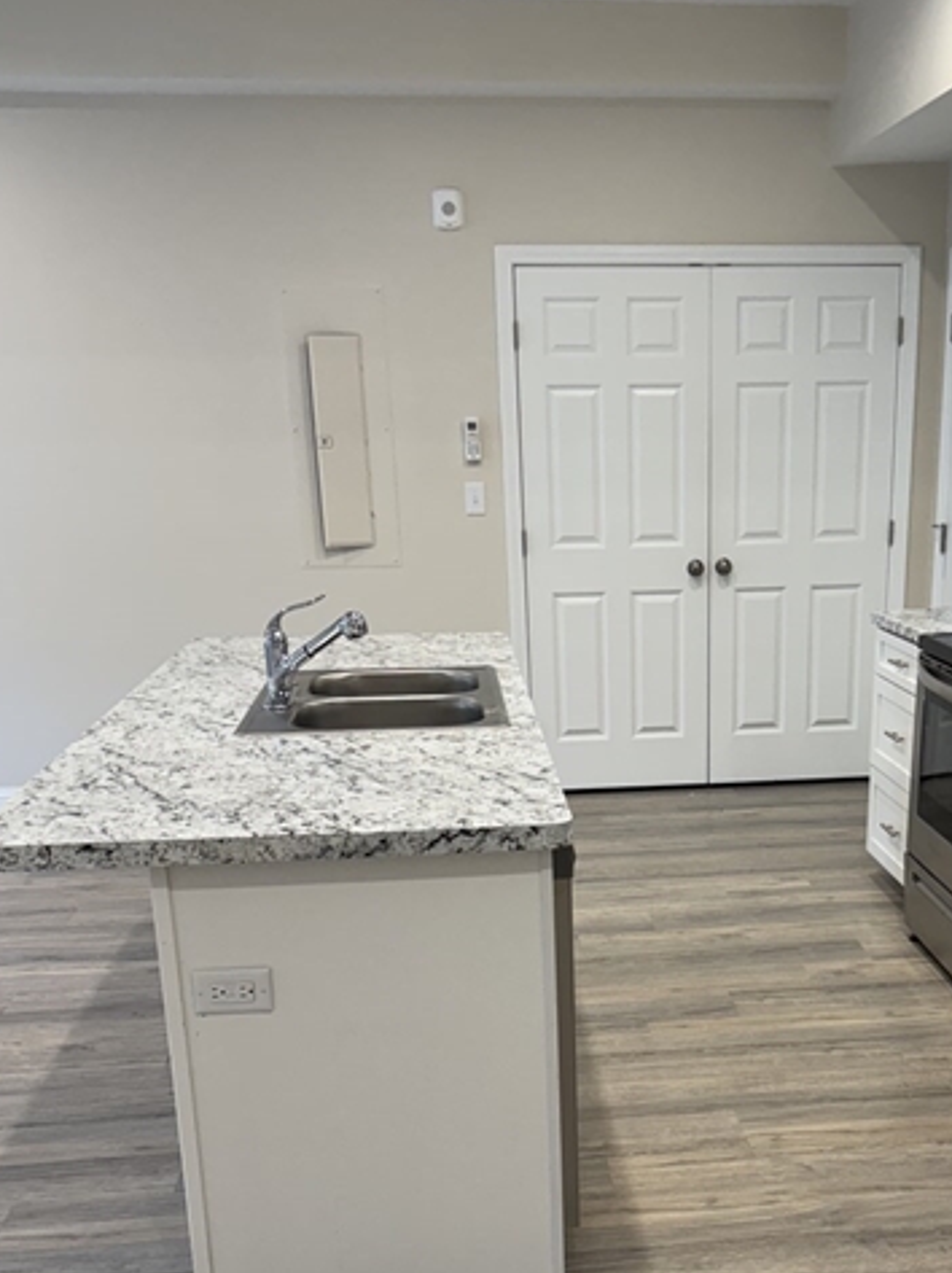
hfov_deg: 36.3
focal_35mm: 39
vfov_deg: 46.7
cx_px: 648
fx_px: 1432
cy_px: 899
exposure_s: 1/120
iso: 200
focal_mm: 6.76
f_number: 1.78
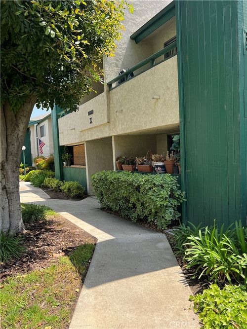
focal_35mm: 26
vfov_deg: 67.3
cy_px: 164
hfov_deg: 53.0
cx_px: 124
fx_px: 247
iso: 50
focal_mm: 5.7
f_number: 1.5
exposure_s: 1/1449
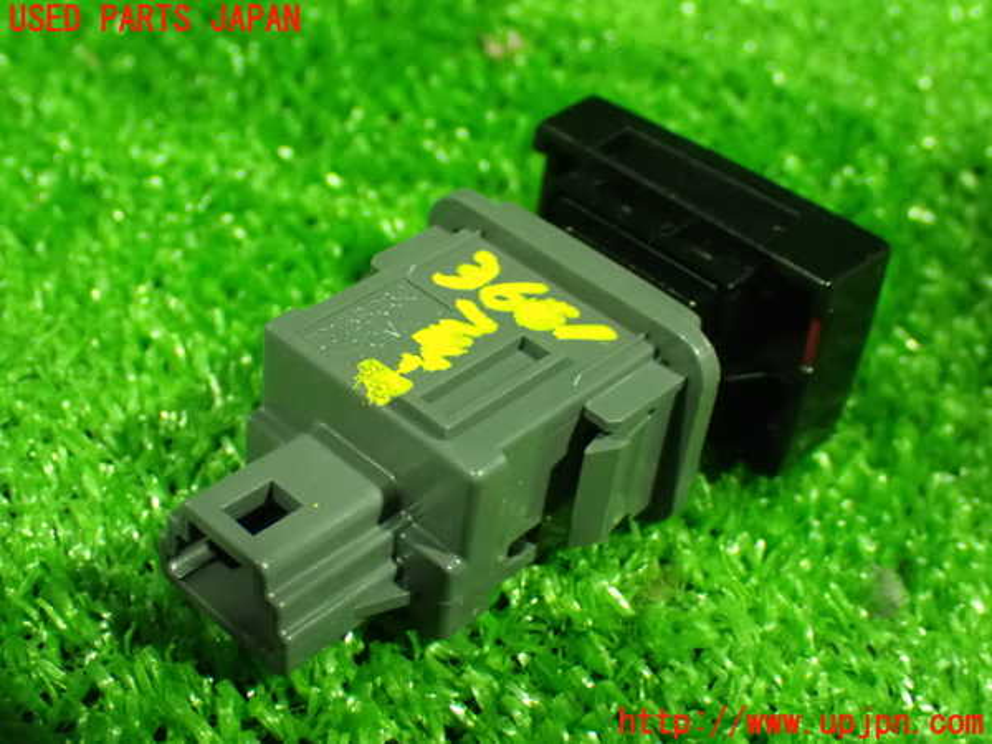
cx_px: 496
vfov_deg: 27.0
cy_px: 372
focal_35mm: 54
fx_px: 1547
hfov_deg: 35.5
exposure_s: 1/25
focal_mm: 9.65
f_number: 3.3
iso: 1600
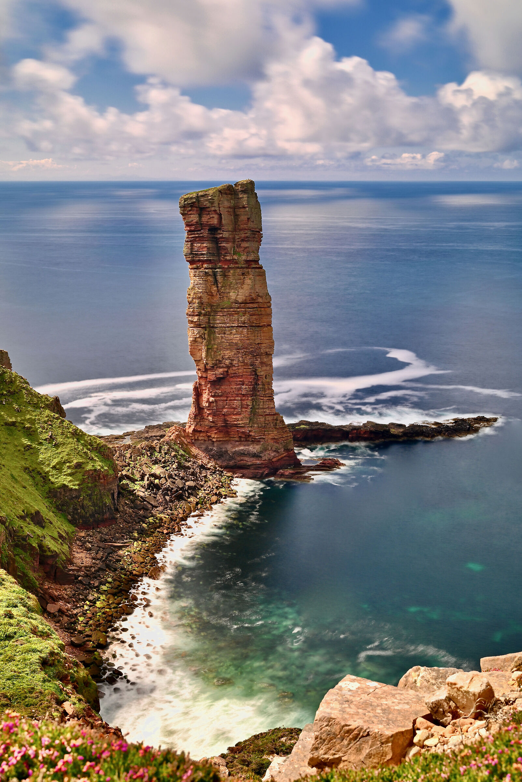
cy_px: 391
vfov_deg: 48.4
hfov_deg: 33.4
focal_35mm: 40
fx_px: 869
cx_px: 261
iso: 50
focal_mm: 40
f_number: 11
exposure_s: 10
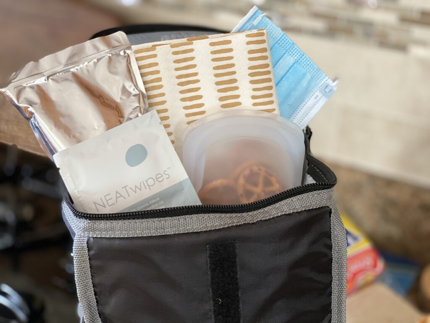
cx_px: 215
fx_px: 646
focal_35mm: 52
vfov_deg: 28.0
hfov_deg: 36.8
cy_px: 162
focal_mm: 6
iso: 160
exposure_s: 1/40
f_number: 2
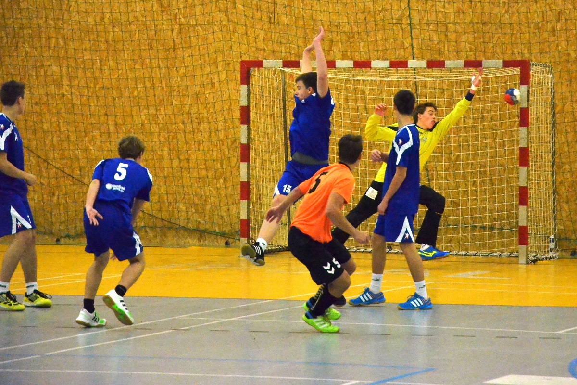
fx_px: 2524
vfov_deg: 8.7
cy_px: 192
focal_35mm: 158
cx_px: 288
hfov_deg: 13.0
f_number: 5.6
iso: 6400
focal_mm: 105
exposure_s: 1/1000
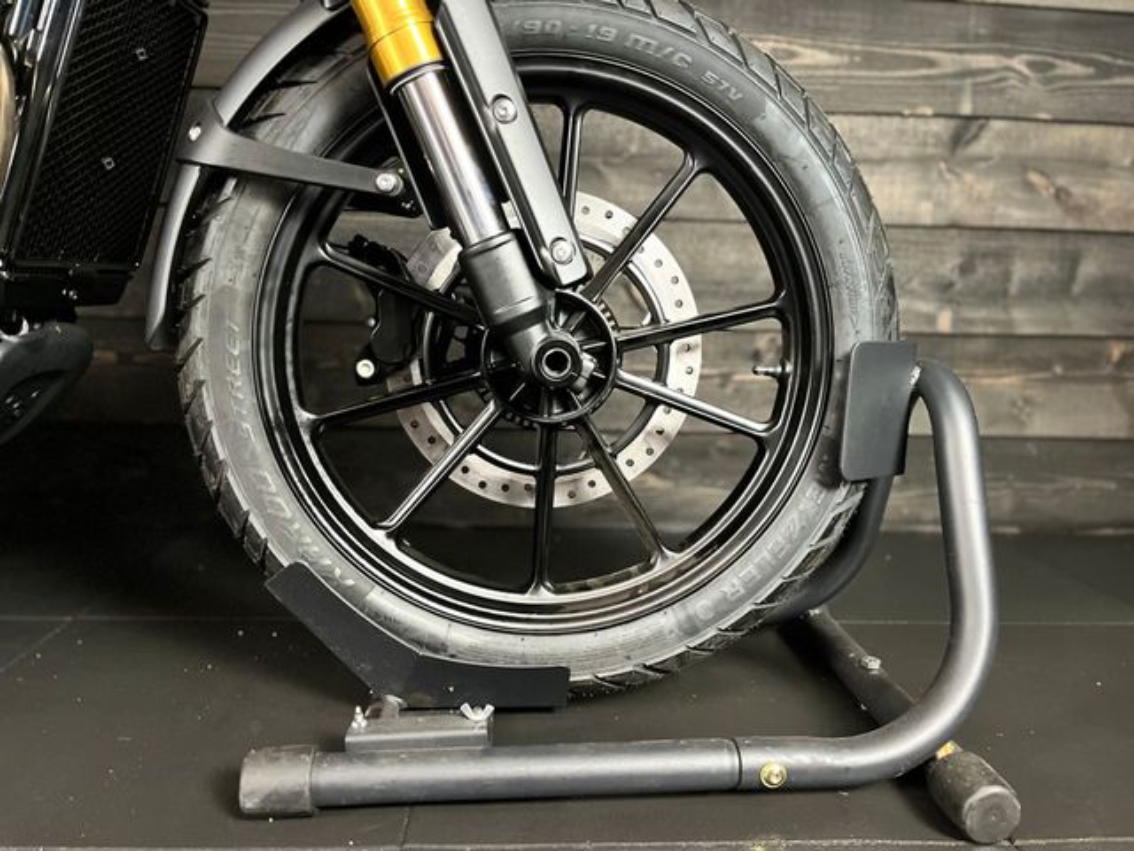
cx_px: 567
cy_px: 426
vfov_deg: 53.1
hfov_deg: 67.3
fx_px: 852
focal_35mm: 26
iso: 400
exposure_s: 1/50
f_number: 1.6
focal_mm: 5.1
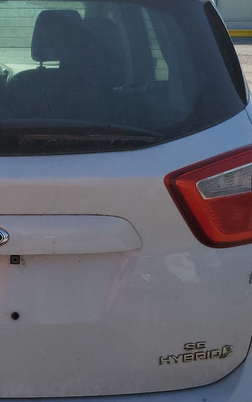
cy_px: 223
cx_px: -25
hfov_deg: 20.0
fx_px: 681
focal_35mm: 62
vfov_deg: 32.9
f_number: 1.5
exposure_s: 1/5000
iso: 50
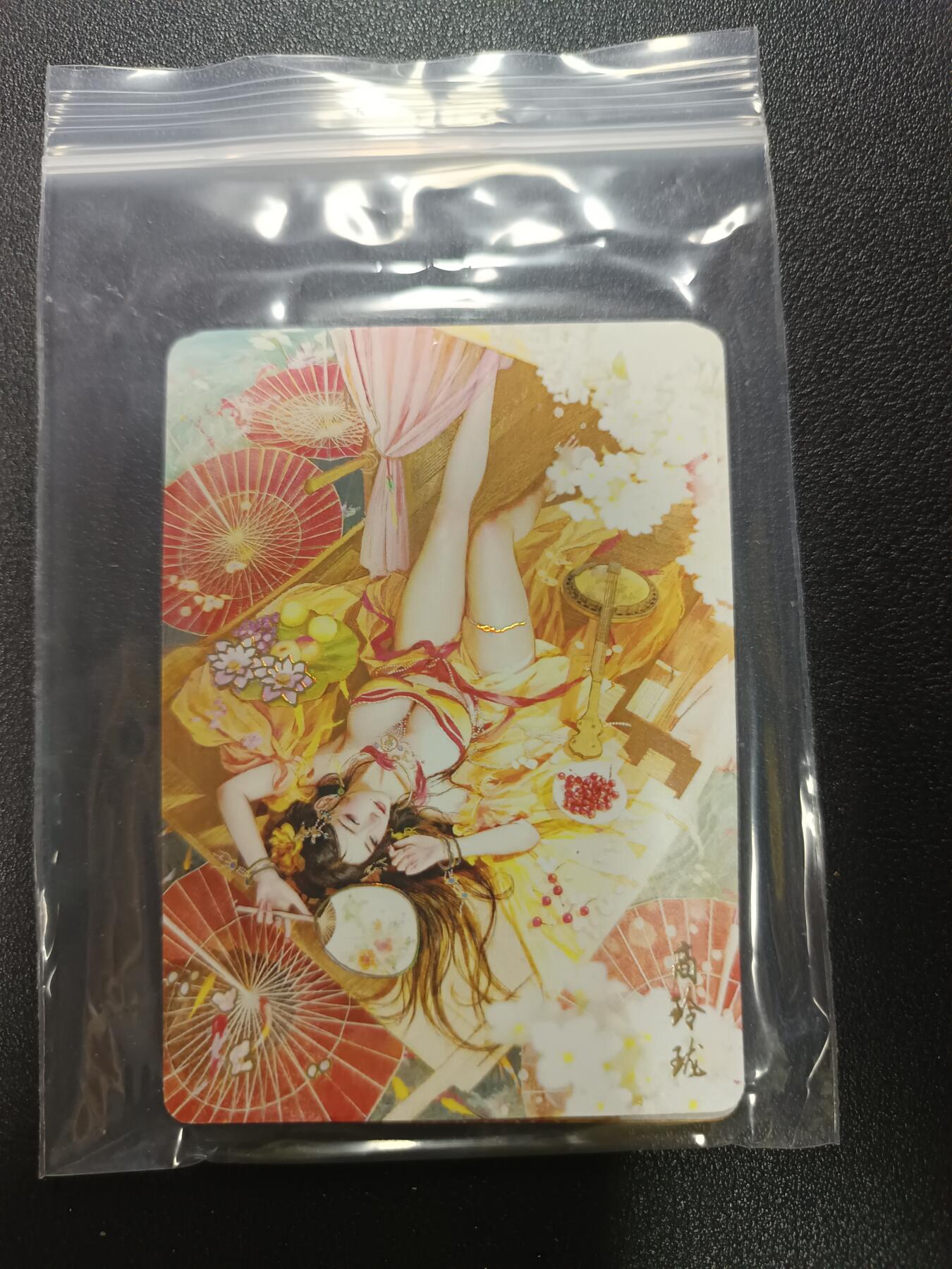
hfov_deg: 56.8
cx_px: 476
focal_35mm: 24
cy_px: 634
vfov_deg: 71.6
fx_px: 880
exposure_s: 1/50
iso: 1021
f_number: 1.7
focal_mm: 5.31
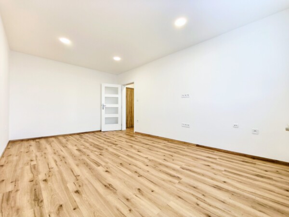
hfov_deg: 98.2
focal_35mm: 15
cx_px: 144
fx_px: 125
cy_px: 108
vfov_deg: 81.7
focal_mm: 1.91
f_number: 2.2
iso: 125
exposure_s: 1/50
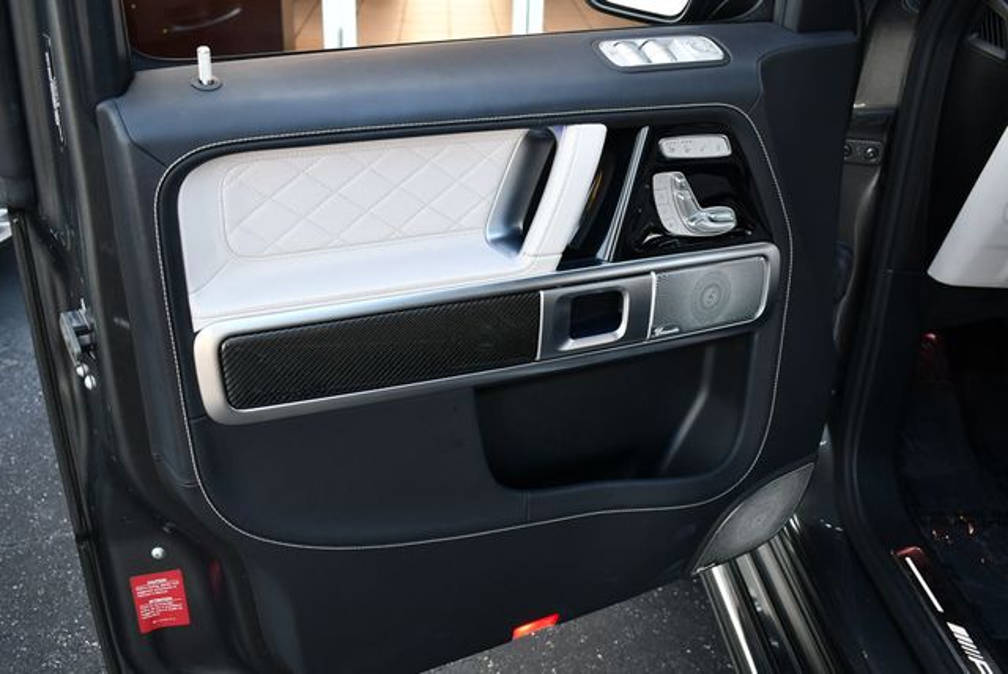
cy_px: 337
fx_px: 1009
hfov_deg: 53.1
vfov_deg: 36.9
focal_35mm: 36
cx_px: 504
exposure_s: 1/250
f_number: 3.5
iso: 400
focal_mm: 18
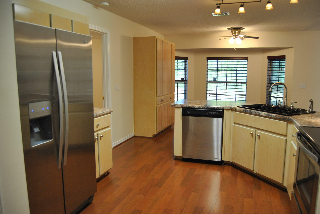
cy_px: 107
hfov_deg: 67.3
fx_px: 240
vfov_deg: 48.0
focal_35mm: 27
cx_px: 160
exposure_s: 1/30
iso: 360
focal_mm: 18
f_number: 3.5
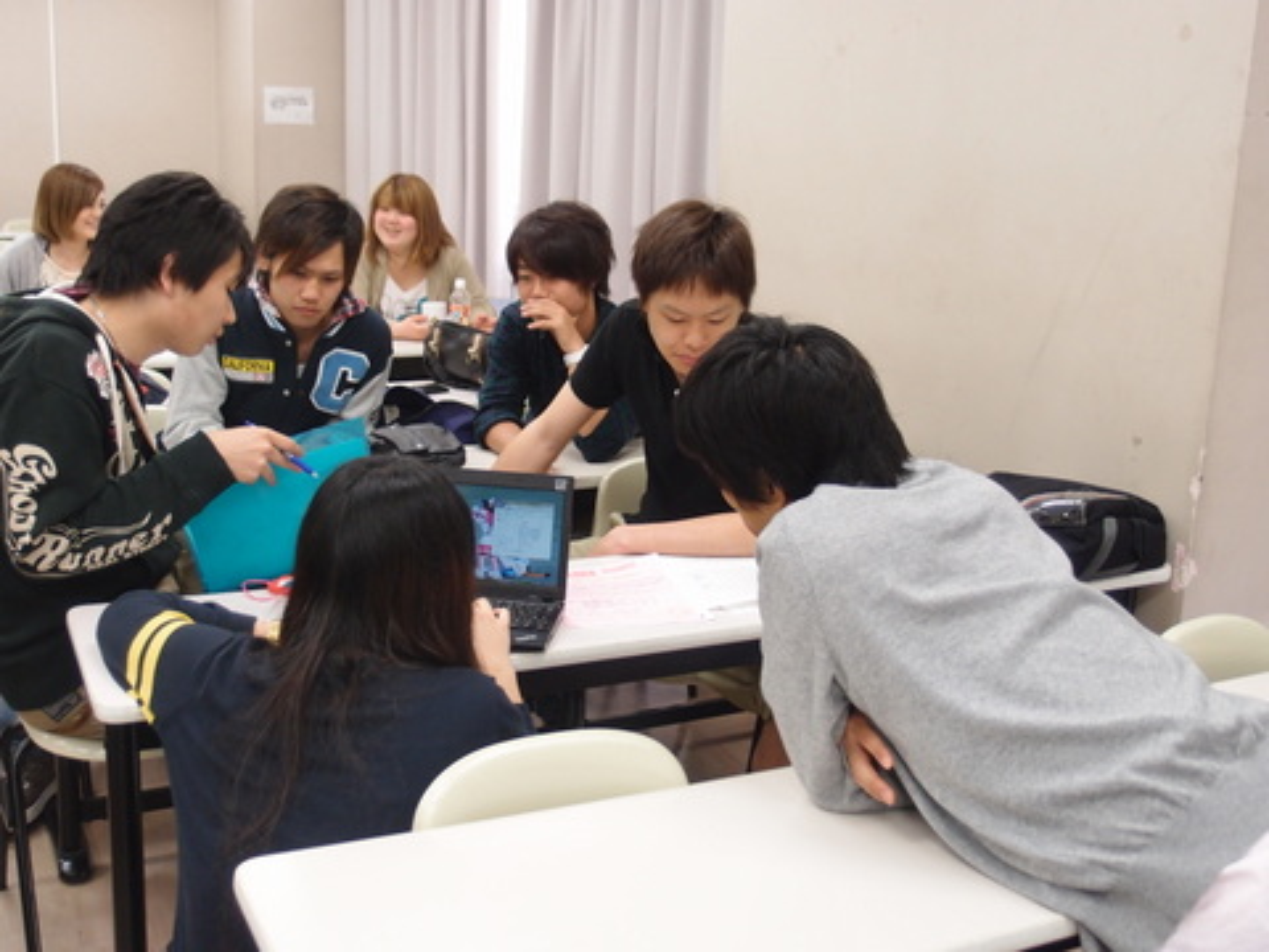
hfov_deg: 49.0
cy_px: 476
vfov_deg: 37.7
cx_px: 634
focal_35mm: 38
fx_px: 1393
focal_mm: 8.16
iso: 200
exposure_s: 1/50
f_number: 2
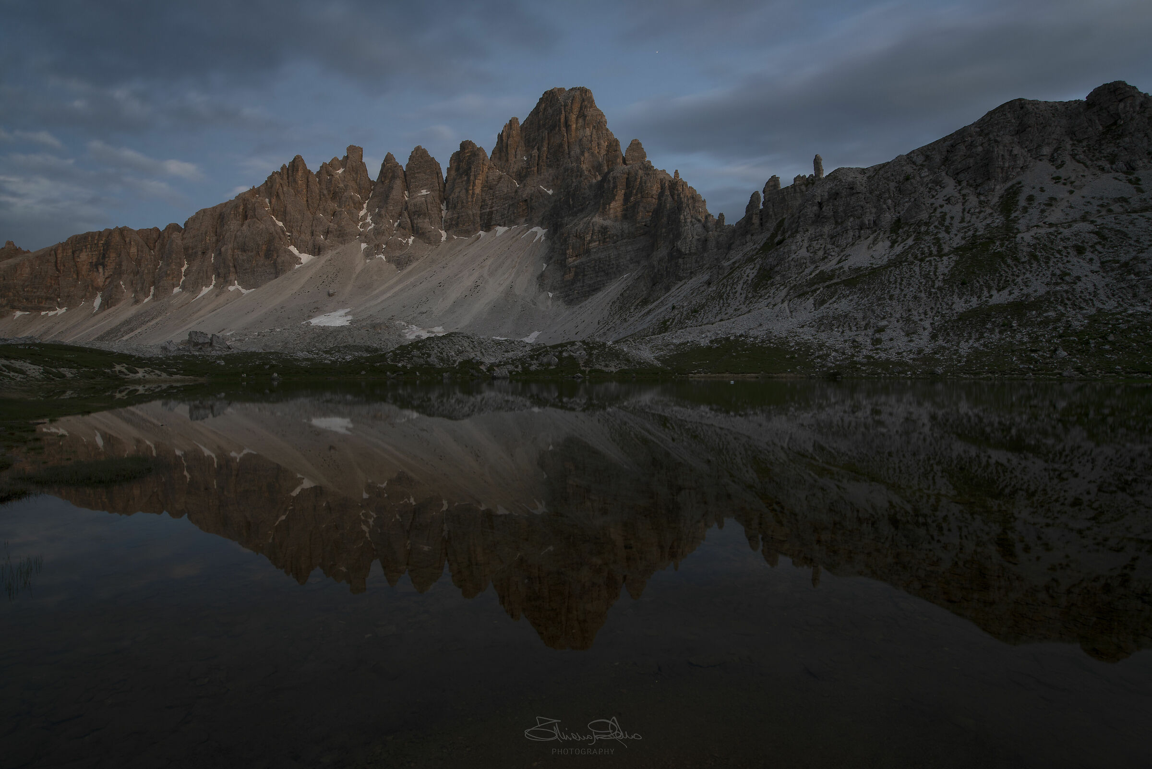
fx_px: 576
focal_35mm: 18
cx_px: 576
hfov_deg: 90.0
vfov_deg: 67.4
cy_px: 384
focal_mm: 18
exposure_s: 13
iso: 50
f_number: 10
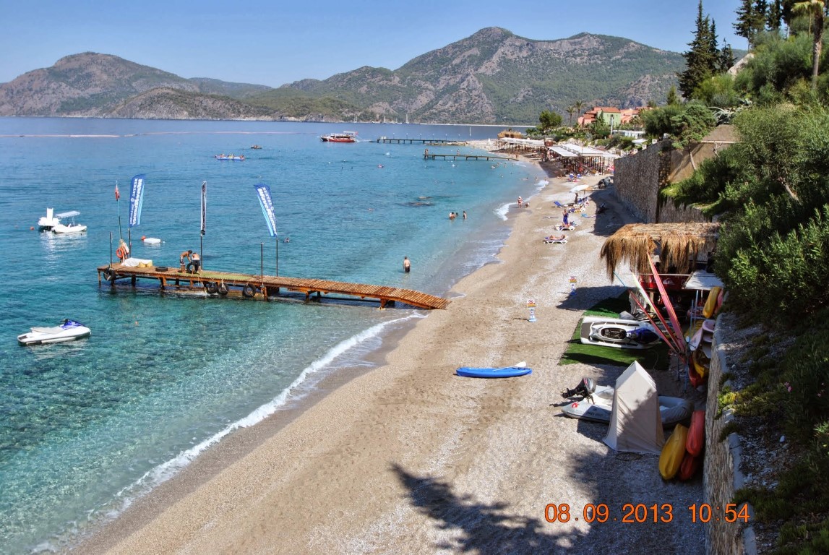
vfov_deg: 37.0
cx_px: 414
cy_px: 278
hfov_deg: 53.1
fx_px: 830
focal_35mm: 36
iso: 100
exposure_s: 1/250
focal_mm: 24
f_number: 8
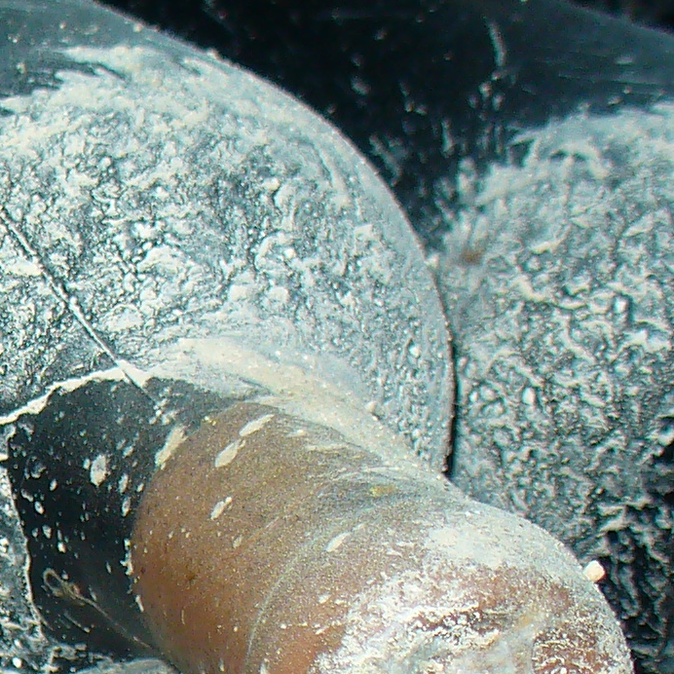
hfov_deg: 12.3
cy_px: 549
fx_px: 2930
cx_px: -409
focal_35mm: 133
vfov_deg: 13.1
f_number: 2.8
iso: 80
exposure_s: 1/30
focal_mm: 6.1
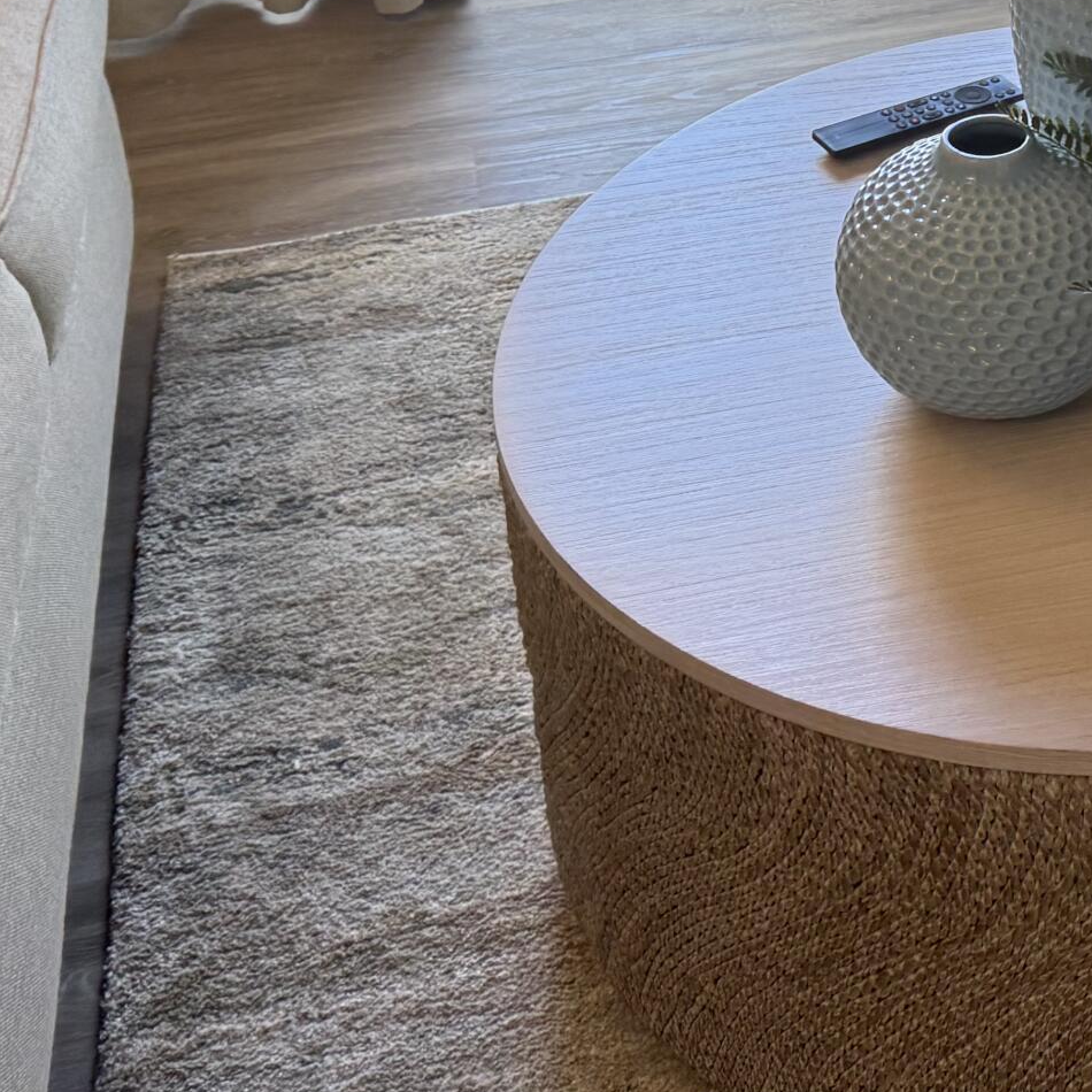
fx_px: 2391
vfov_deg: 24.9
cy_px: 99
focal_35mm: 67
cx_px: 1190
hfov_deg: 24.1
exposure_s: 1/120
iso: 200
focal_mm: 6.76
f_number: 1.78
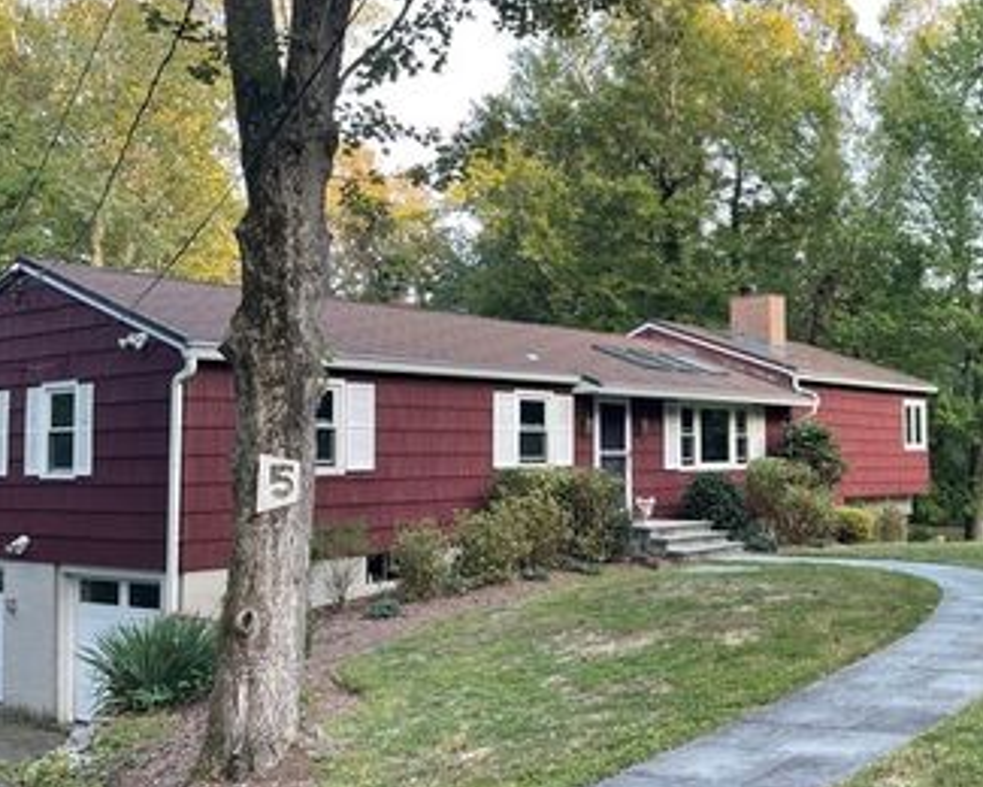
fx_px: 1135
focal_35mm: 39
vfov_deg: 38.2
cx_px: 726
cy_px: 398
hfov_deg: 45.4
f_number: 1.6
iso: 50
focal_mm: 5.1
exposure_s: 1/121
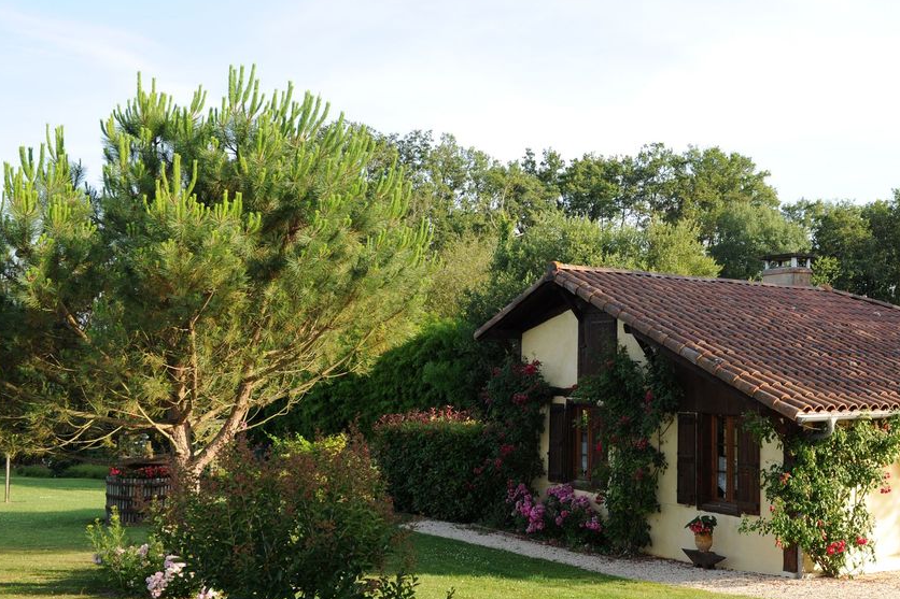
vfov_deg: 33.4
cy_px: 330
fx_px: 1000
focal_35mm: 40
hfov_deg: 47.9
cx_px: 574
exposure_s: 1/250
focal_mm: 29
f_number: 5.6
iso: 200
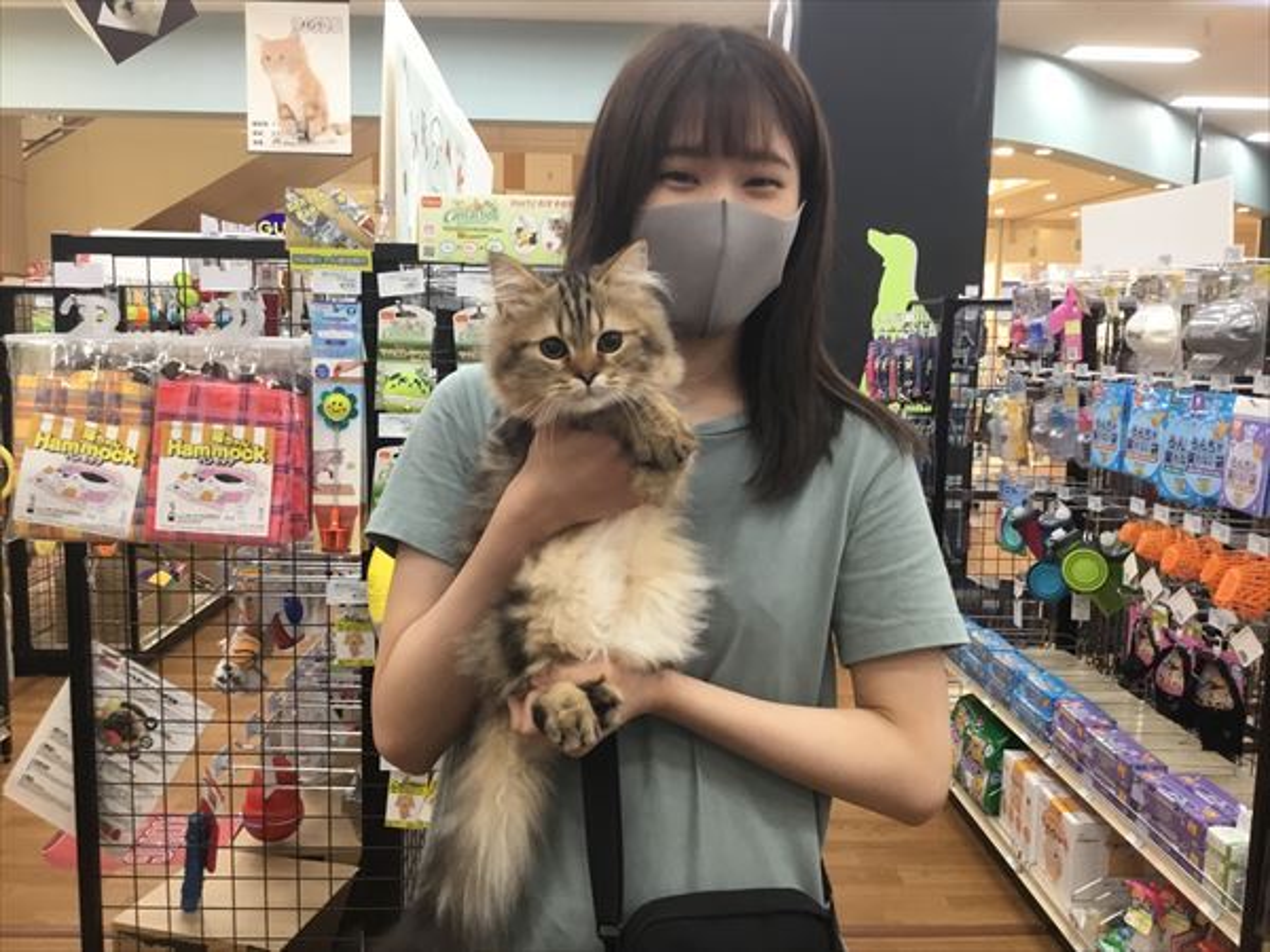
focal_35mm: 31
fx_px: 1137
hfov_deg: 58.4
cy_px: 476
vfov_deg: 45.4
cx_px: 635
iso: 80
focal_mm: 3.3
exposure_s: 1/33
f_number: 2.4
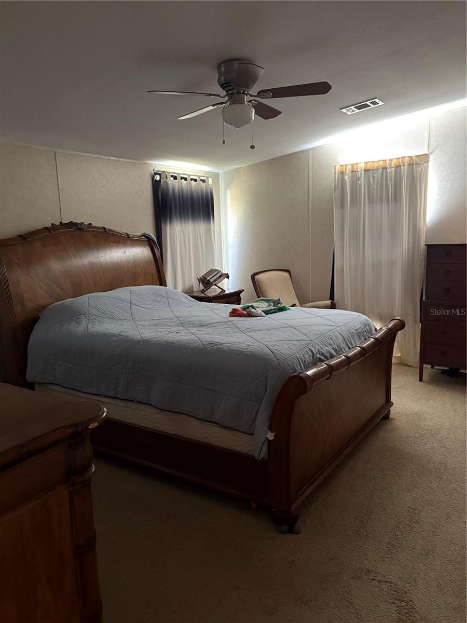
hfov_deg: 53.1
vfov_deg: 67.3
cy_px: 312
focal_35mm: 26
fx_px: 468
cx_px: 234
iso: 640
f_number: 1.6
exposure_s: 1/30
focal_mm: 5.96
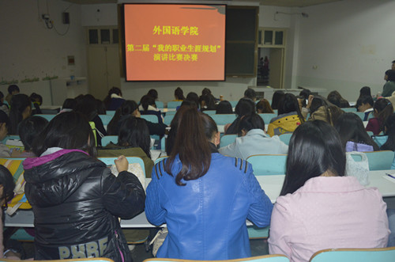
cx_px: 198
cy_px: 131
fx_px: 296
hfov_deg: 67.5
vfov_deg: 47.7
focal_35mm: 27
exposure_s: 1/60
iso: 800
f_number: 3.5
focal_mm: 18
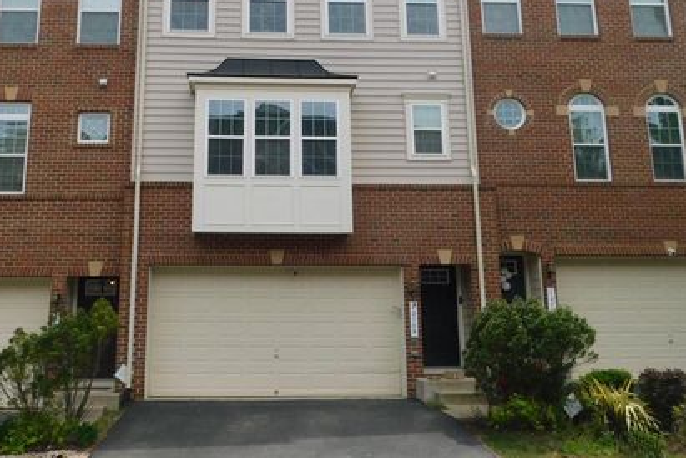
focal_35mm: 38
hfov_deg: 50.5
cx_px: 284
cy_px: 158
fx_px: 724
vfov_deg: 34.8
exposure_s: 1/1000
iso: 125
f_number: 3.2
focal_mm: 5.3
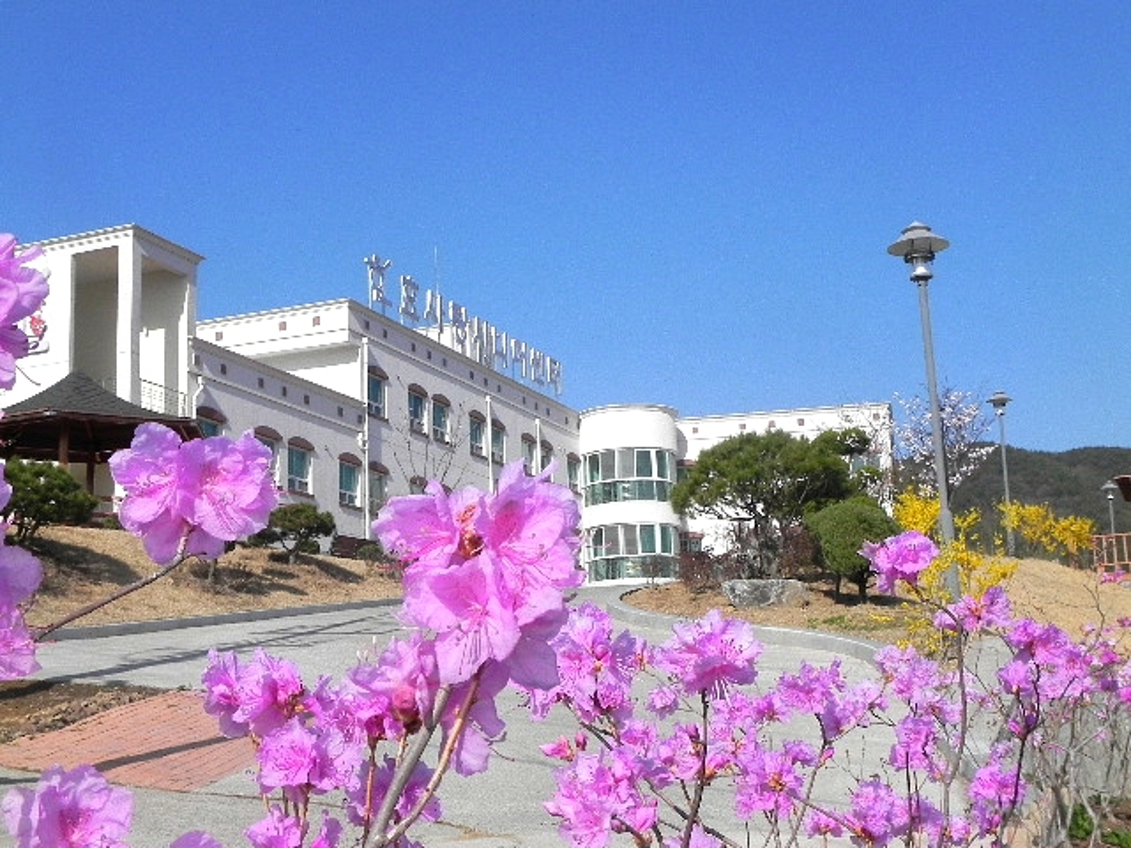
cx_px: 566
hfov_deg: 36.8
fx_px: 1699
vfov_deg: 28.0
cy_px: 424
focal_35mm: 52
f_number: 8
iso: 160
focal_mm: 9.2
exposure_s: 1/688
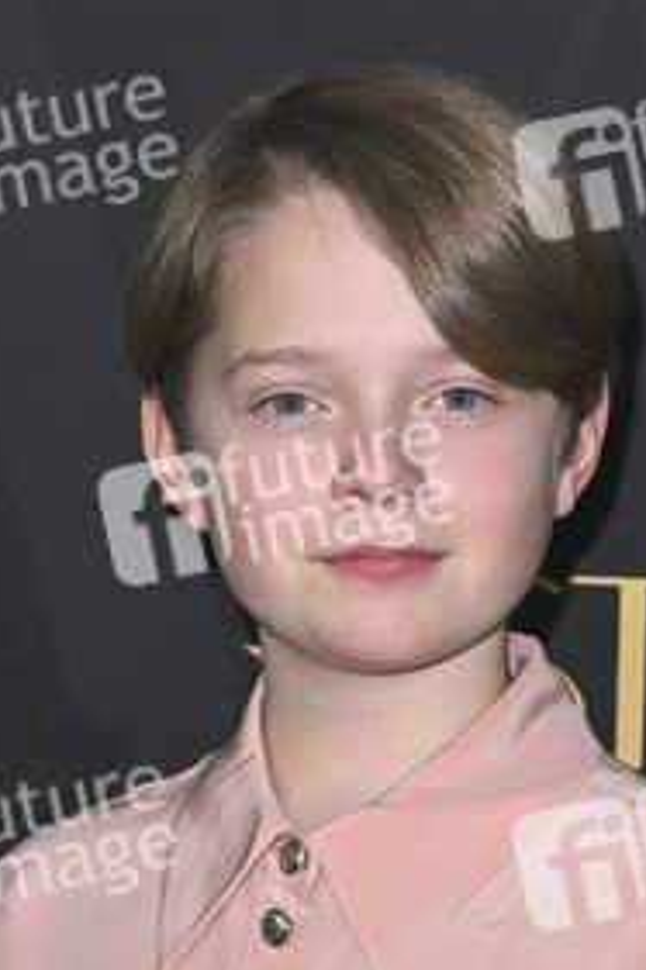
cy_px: 677
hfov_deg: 8.9
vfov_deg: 13.3
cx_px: 377
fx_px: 4150
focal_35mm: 154
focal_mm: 72
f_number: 6.3
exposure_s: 1/320
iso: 2000
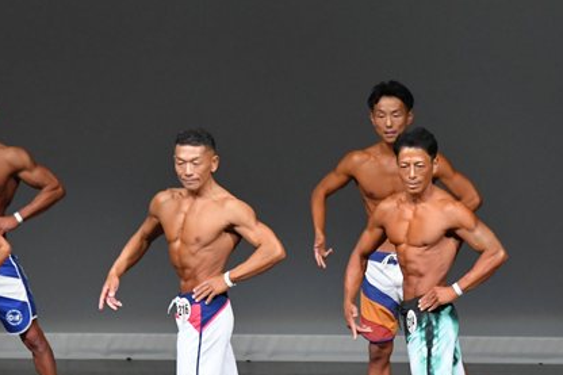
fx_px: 6550
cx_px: 321
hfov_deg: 4.9
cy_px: 279
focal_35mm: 419
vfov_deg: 3.3
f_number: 5.6
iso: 4000
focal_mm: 150
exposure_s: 1/400
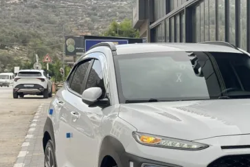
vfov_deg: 11.7
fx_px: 813
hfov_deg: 17.3
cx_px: 212
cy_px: 130
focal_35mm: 117
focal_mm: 7.5
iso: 25
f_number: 2.2
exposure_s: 1/121
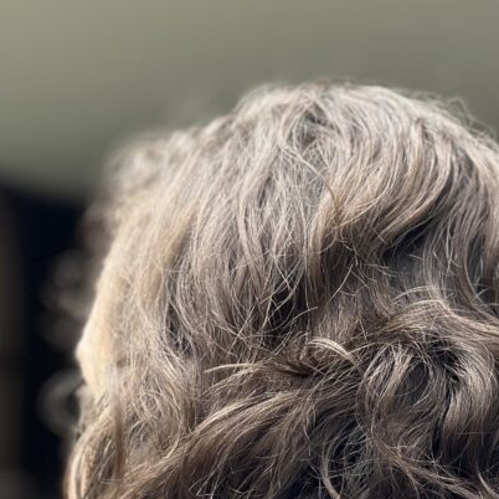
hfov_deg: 16.1
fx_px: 1761
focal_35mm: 108
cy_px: 454
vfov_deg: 15.9
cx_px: 369
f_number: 1.78
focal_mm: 6.86
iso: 100
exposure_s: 1/171
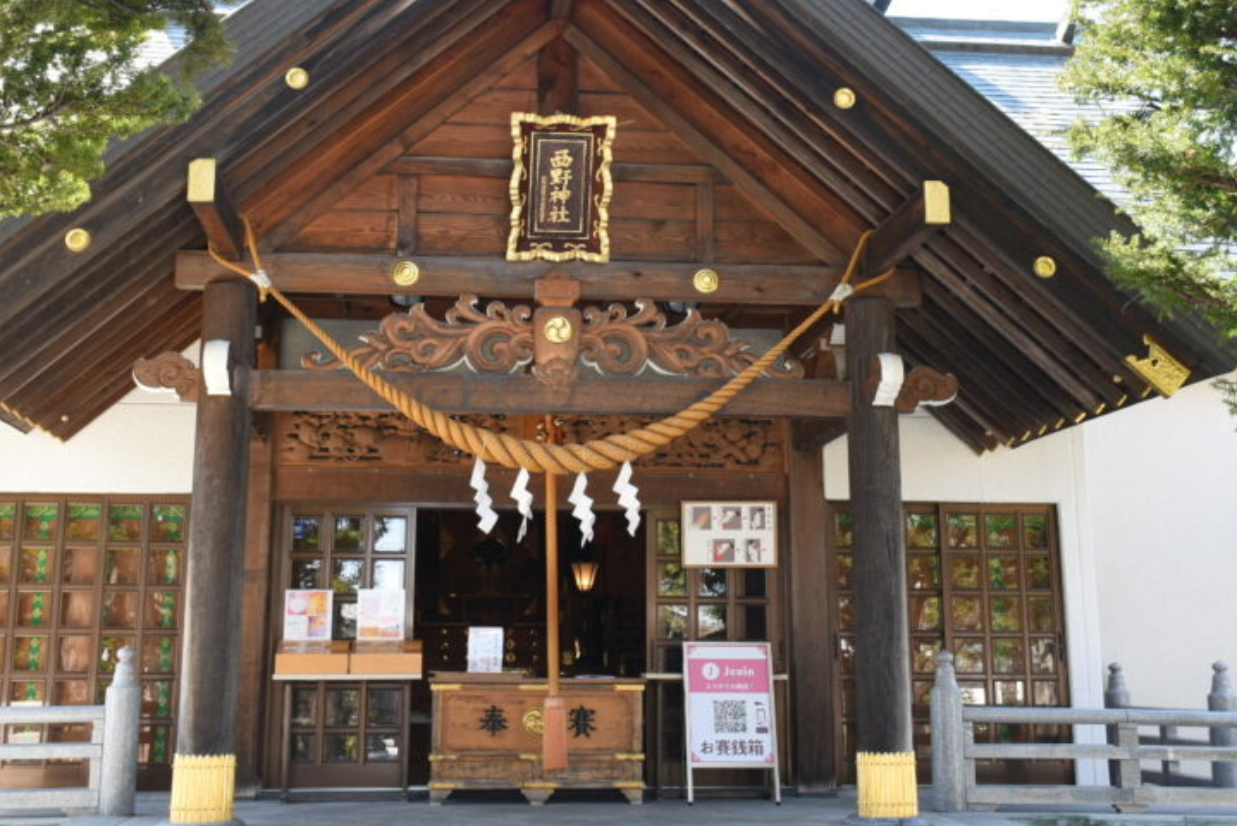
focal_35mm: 47
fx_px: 1616
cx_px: 623
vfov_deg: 28.4
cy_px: 257
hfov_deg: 41.9
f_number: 6.3
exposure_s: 1/40
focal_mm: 22
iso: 100
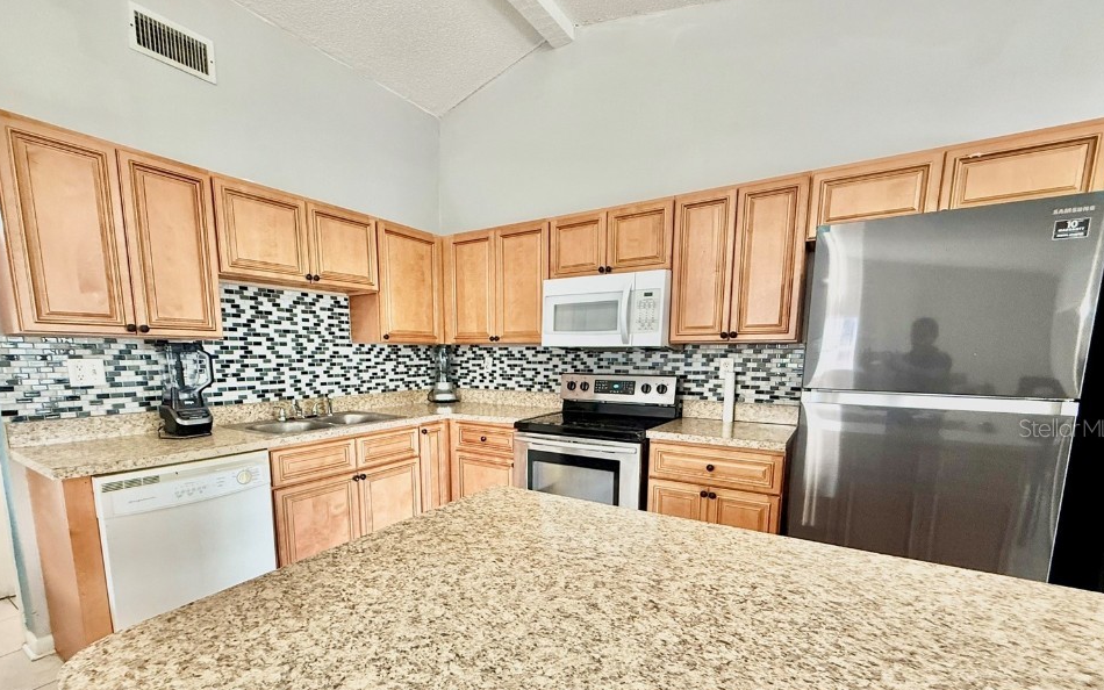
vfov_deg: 70.2
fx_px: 481
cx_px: 533
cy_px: 427
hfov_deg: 97.8
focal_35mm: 16
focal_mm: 2.22
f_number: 2.2
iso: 400
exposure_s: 1/60
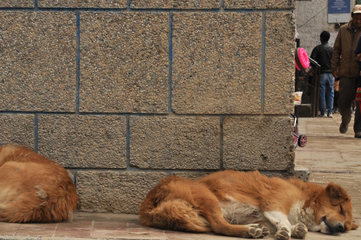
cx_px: 151
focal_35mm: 148
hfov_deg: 13.9
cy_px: 144
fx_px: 1482
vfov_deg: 9.2
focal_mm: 68
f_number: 11
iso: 500
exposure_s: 1/2000
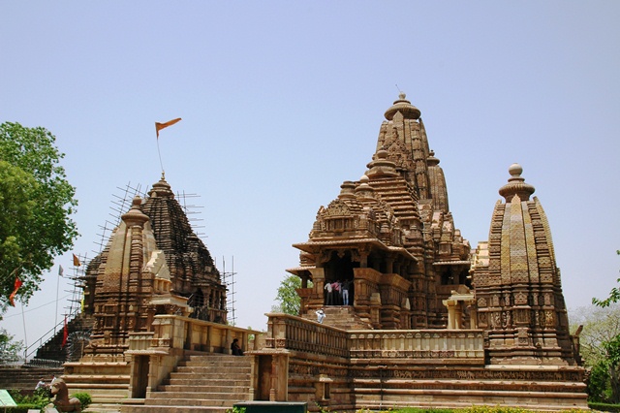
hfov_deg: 46.4
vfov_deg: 31.9
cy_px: 206
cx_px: 310
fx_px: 723
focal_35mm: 42
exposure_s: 1/320
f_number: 11
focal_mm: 28
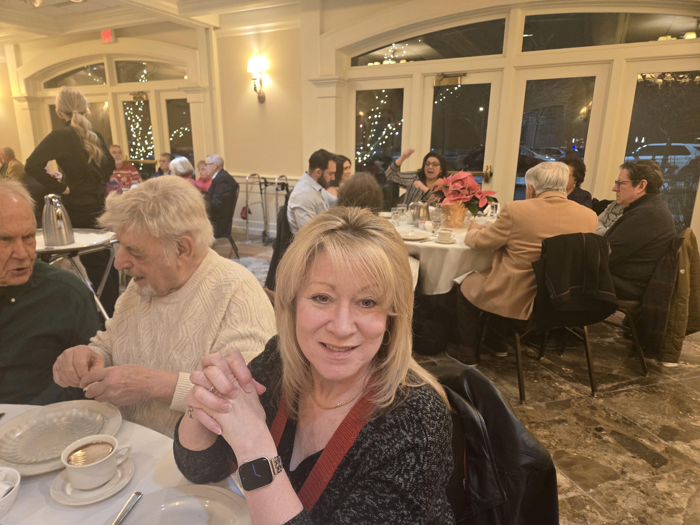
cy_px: 262
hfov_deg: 73.9
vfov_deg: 58.9
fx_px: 465
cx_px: 350
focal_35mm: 23
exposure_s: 1/120
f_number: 1.8
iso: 640
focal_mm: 5.4
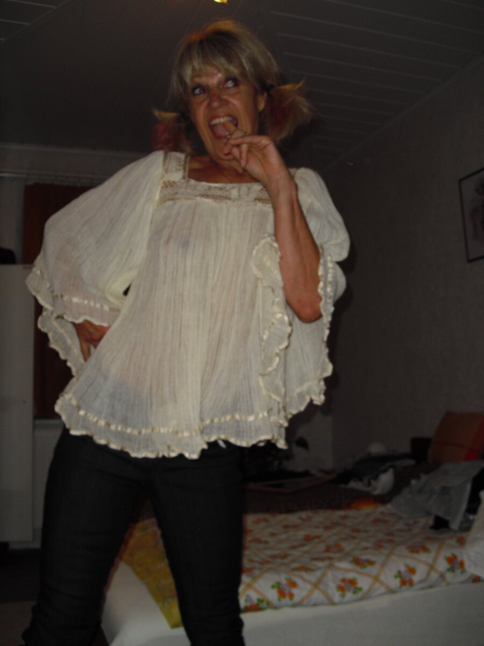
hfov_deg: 39.7
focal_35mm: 36
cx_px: 242
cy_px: 323
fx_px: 671
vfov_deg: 51.4
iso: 100
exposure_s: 1/60
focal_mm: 6.3
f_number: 3.1
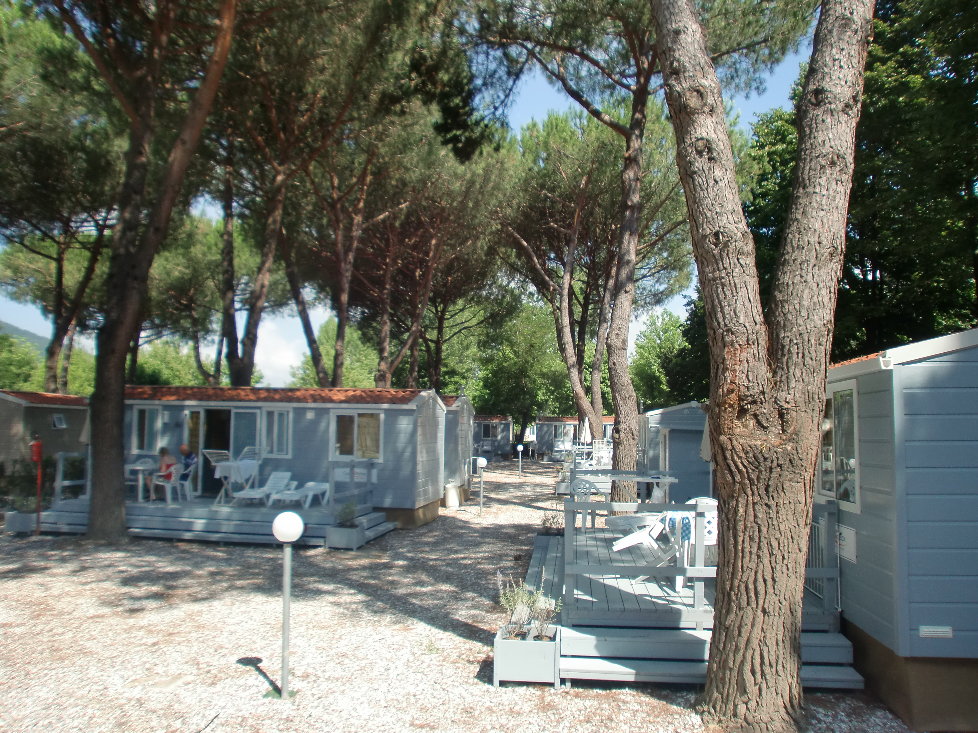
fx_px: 735
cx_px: 489
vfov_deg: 53.1
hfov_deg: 67.3
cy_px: 366
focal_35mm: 26
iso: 64
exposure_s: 1/800
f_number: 2.6
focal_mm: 4.65
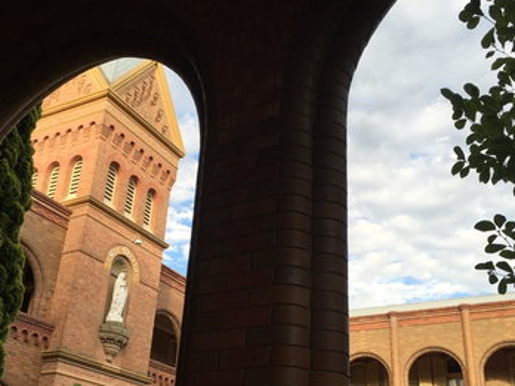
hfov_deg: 46.8
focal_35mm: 40
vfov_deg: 35.8
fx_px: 595
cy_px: 234
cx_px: 260
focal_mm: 4.15
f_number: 2.2
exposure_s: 1/573
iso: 32
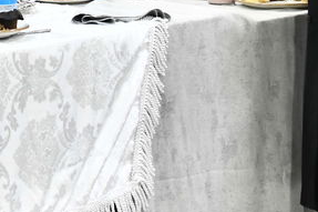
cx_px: -235
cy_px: -125
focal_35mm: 195
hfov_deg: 10.0
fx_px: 1721
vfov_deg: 6.9
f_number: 5.6
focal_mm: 40
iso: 2000
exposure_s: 1/160
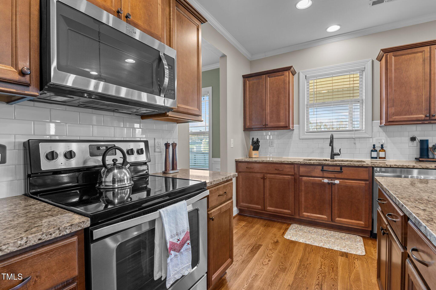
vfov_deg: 70.3
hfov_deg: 93.3
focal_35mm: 17
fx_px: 206
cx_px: 218
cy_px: 145
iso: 400
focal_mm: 17
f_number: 6.3
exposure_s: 1/3
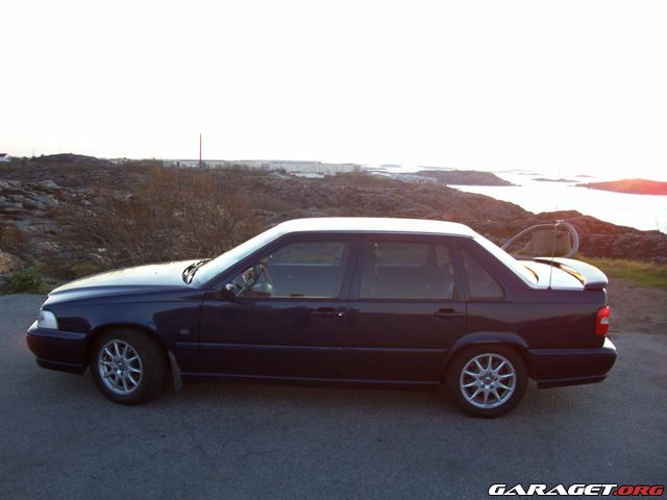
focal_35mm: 34
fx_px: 655
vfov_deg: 41.8
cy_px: 250
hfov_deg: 54.0
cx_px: 334
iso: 80
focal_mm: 5.6
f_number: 2.7
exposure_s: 1/49.2
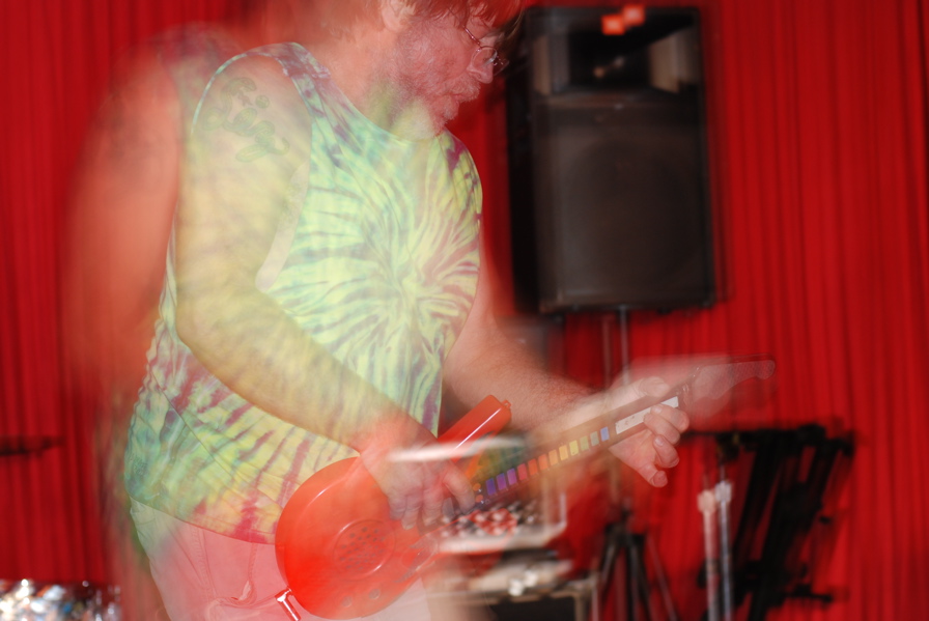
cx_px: 464
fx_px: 1937
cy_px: 310
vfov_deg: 18.2
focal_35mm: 75
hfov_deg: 27.0
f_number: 2.8
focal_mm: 50
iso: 200
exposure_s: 1
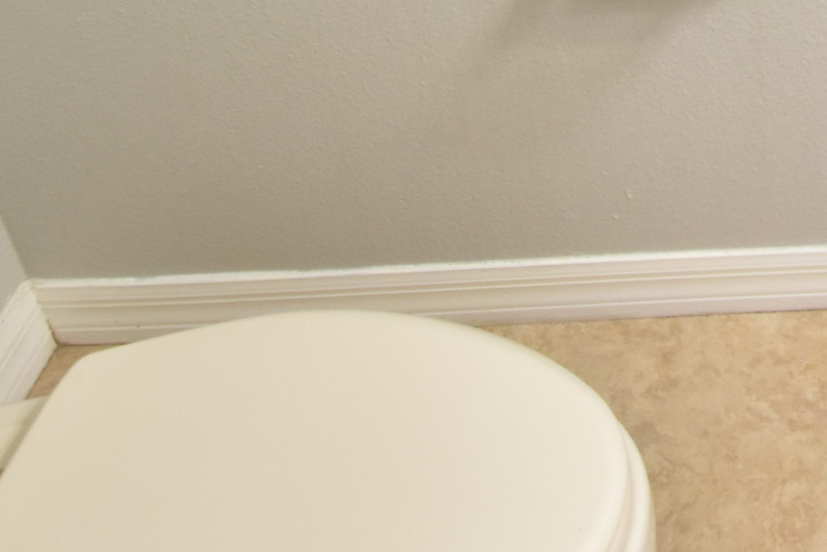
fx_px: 1470
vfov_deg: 17.7
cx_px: 972
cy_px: -396
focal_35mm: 64
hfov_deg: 27.8
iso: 800
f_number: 3.5
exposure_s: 1/60
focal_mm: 10
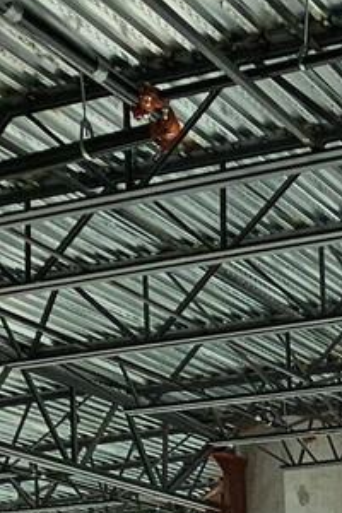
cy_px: 795
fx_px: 1026
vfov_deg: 22.4
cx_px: 628
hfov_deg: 15.9
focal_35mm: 72
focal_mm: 2.2
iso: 50
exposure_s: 1/823
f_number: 2.2
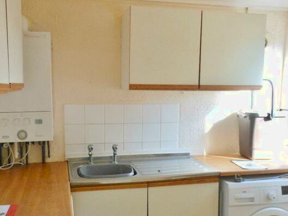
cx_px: 130
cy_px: 128
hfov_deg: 50.1
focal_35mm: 37
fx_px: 308
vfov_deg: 38.5
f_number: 3.7
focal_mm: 5
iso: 400
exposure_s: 1/125
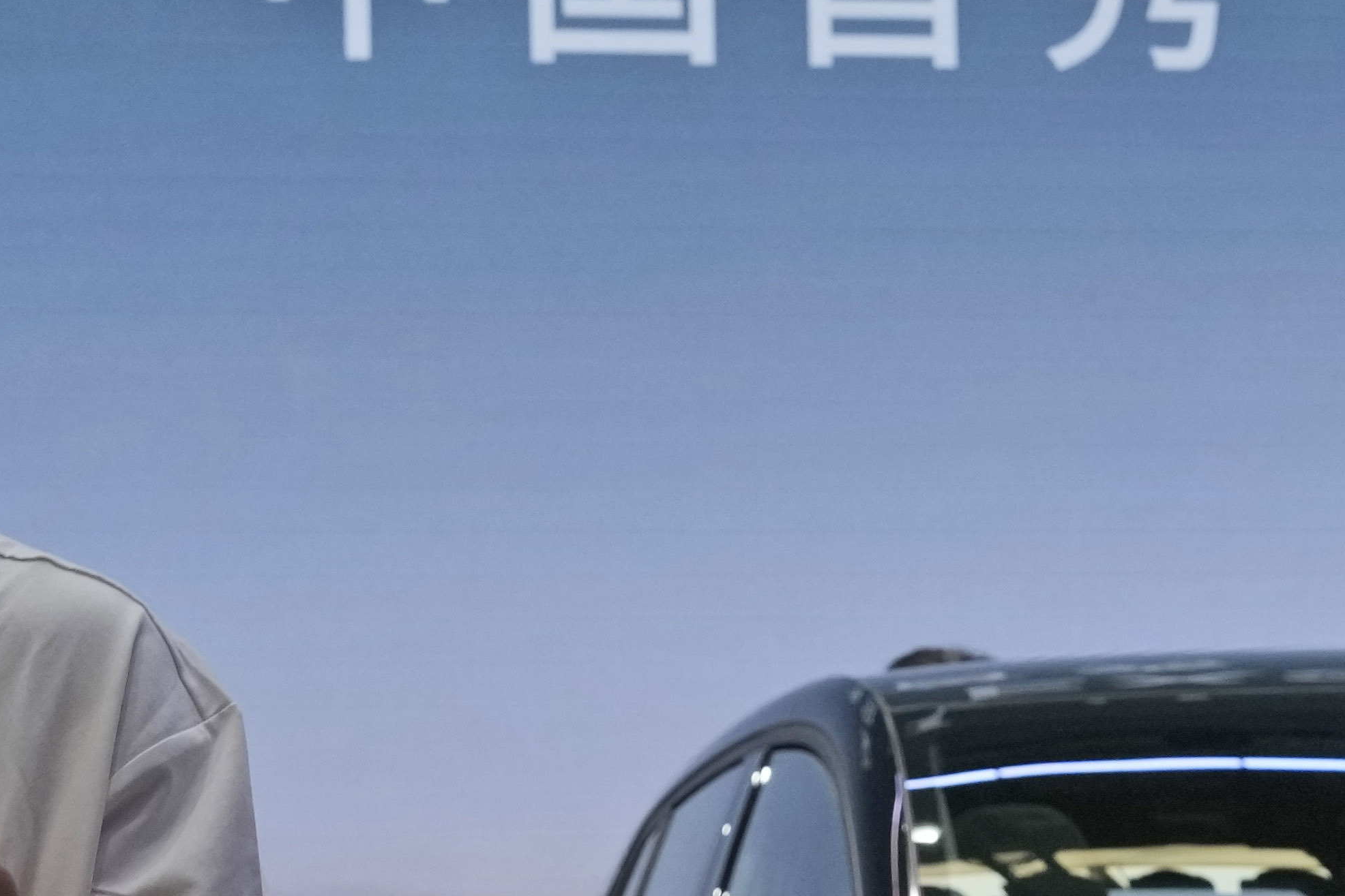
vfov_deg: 7.4
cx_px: 899
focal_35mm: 184
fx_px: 6874
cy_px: 961
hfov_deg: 11.2
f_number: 6.3
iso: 1000
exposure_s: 1/320
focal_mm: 42
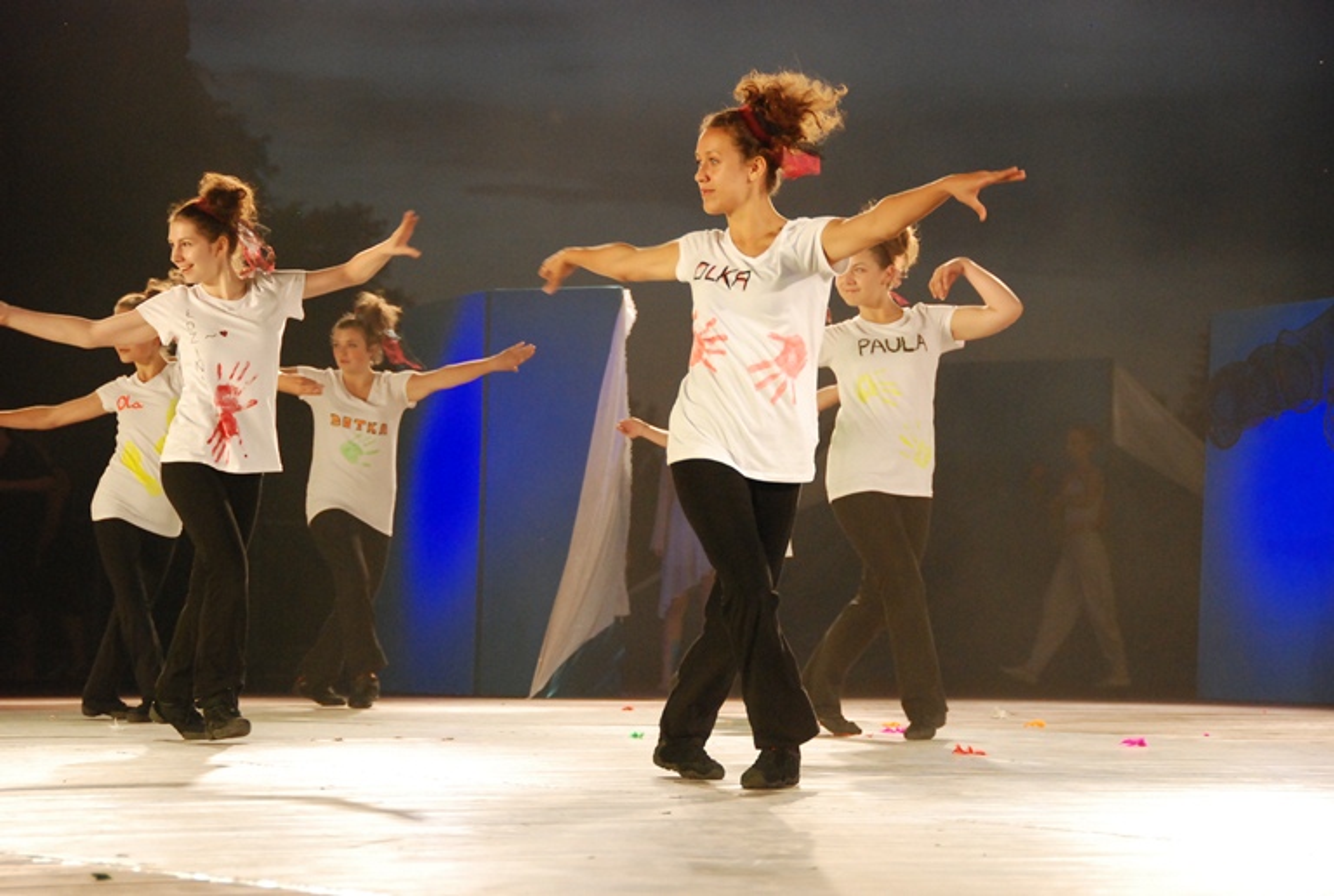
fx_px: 4568
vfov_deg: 11.2
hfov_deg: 16.6
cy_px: 448
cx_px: 667
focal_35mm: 123
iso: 1250
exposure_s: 1/160
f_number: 5.3
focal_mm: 82
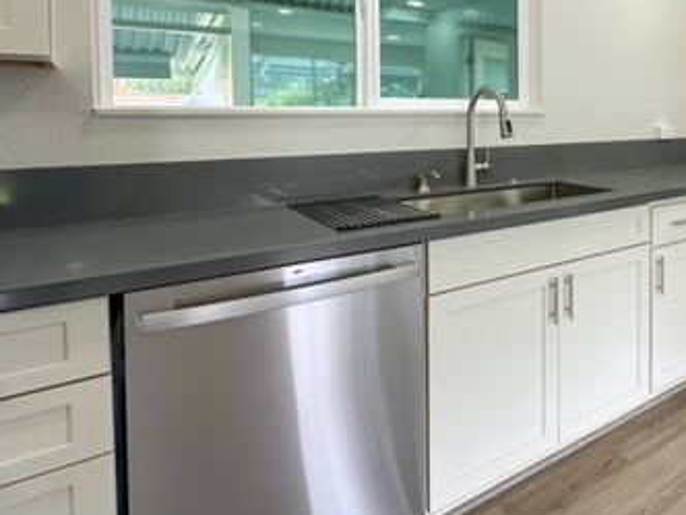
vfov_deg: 49.3
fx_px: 535
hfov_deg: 56.7
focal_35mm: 27
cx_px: 612
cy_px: 128
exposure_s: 1/120
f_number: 2.2
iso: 125
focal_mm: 2.22
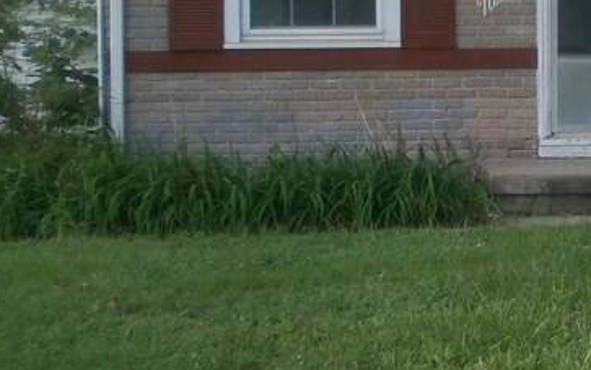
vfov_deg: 12.9
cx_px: 526
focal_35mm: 101
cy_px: 90
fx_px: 1627
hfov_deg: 20.2
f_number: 2.9
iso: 125
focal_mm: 4.8
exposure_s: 1/250
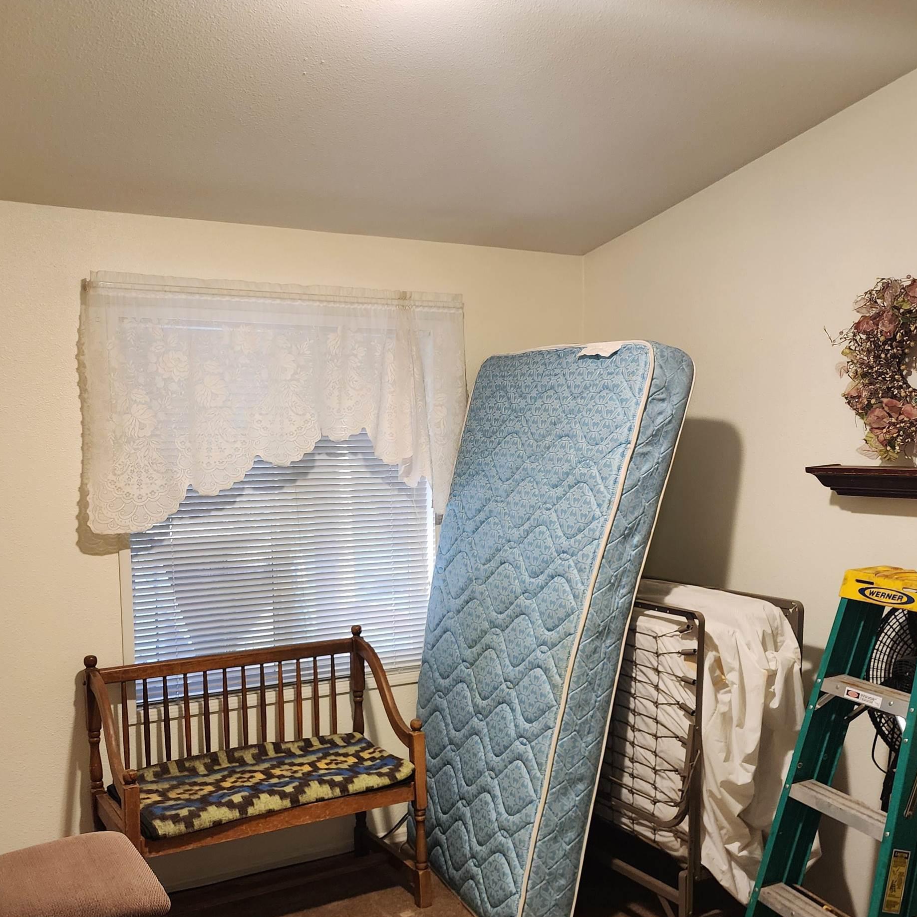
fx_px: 1019
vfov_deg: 48.1
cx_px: 443
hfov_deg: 48.4
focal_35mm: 34
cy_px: 564
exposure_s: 1/60
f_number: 1.8
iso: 500
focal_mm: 6.4
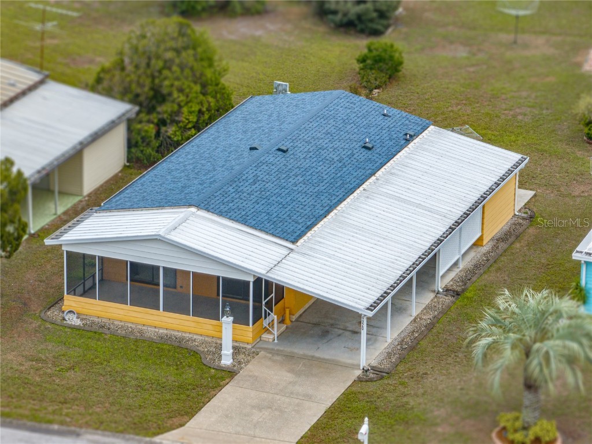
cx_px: 296
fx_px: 2753
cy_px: 222
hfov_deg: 12.3
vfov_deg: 9.2
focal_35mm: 161
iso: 100
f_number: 4.4
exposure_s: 1/160
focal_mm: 29.85
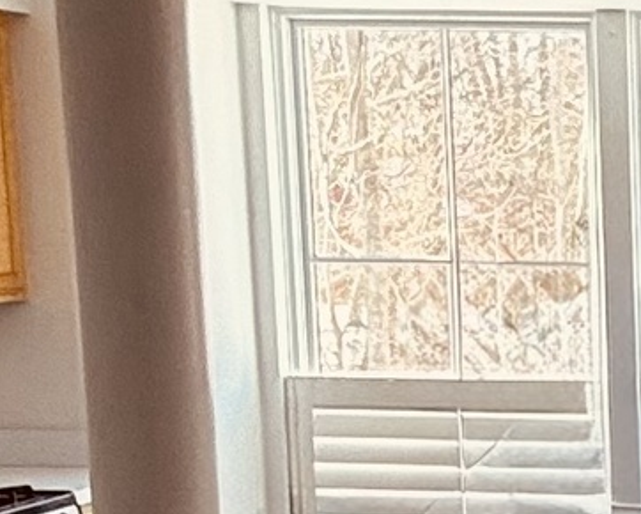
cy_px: 585
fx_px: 2202
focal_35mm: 116
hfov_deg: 14.6
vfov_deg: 13.0
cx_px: 1147
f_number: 2.2
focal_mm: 2.22
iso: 50
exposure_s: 1/142
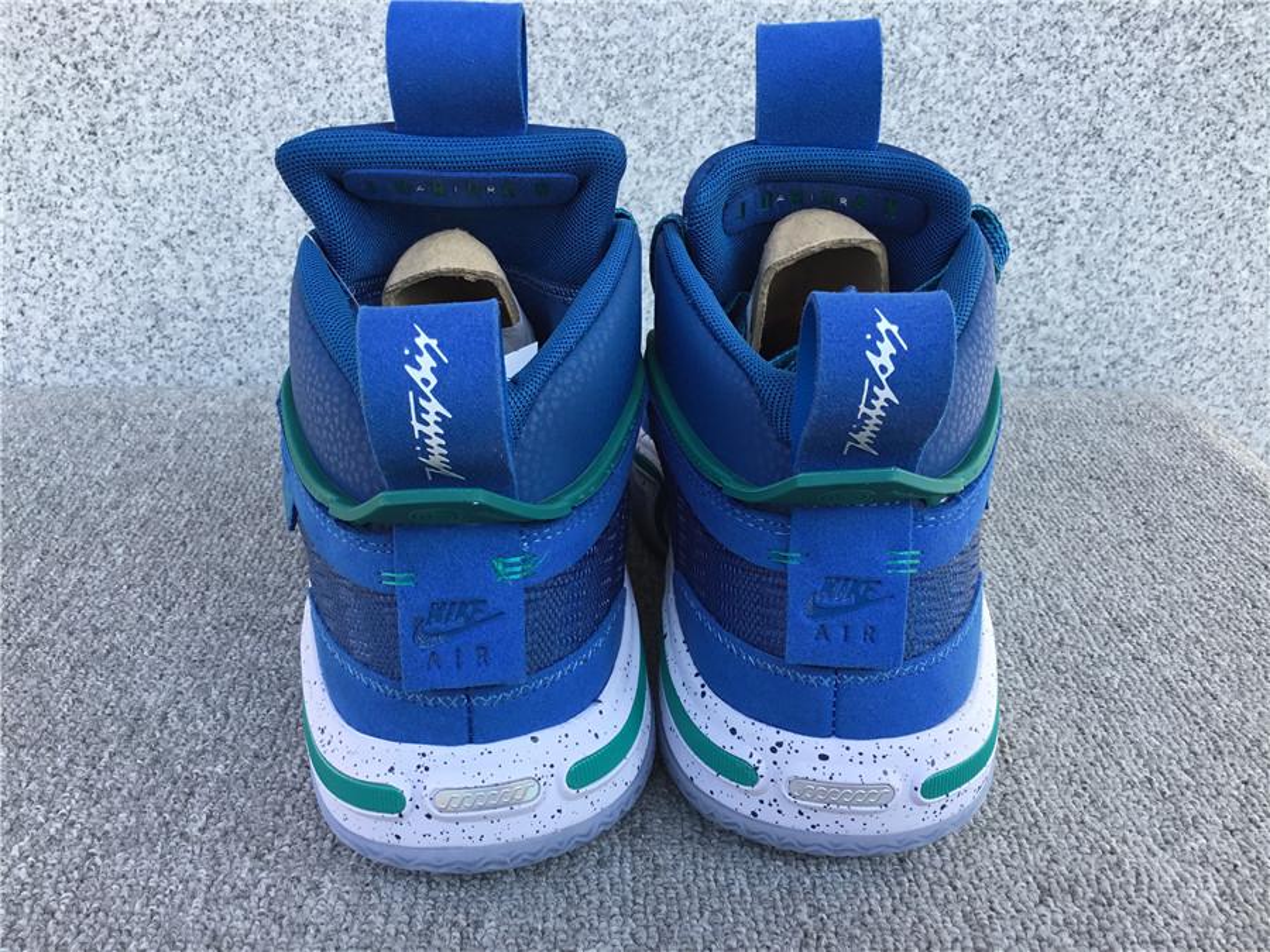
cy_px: 476
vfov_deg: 45.4
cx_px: 635
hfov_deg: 58.4
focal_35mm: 31
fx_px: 1137
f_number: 2.4
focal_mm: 3.3
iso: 25
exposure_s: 1/252
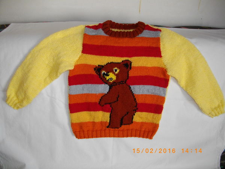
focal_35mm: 32
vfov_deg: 44.2
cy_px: 84
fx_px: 208
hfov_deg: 56.8
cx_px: 112
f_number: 2.9
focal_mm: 5.7
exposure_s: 1/60
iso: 200
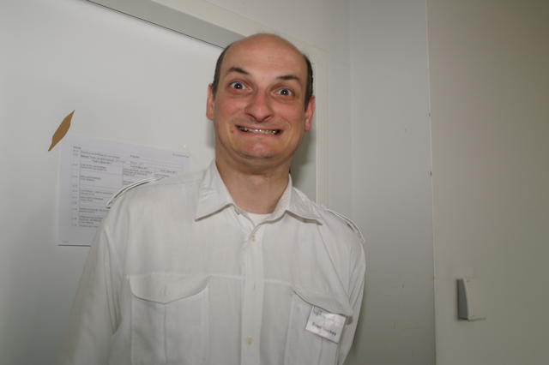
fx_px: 1143
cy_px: 182
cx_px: 274
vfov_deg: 18.2
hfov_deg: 27.0
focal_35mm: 75
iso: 200
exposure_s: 1/60
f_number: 5.6
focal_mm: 50
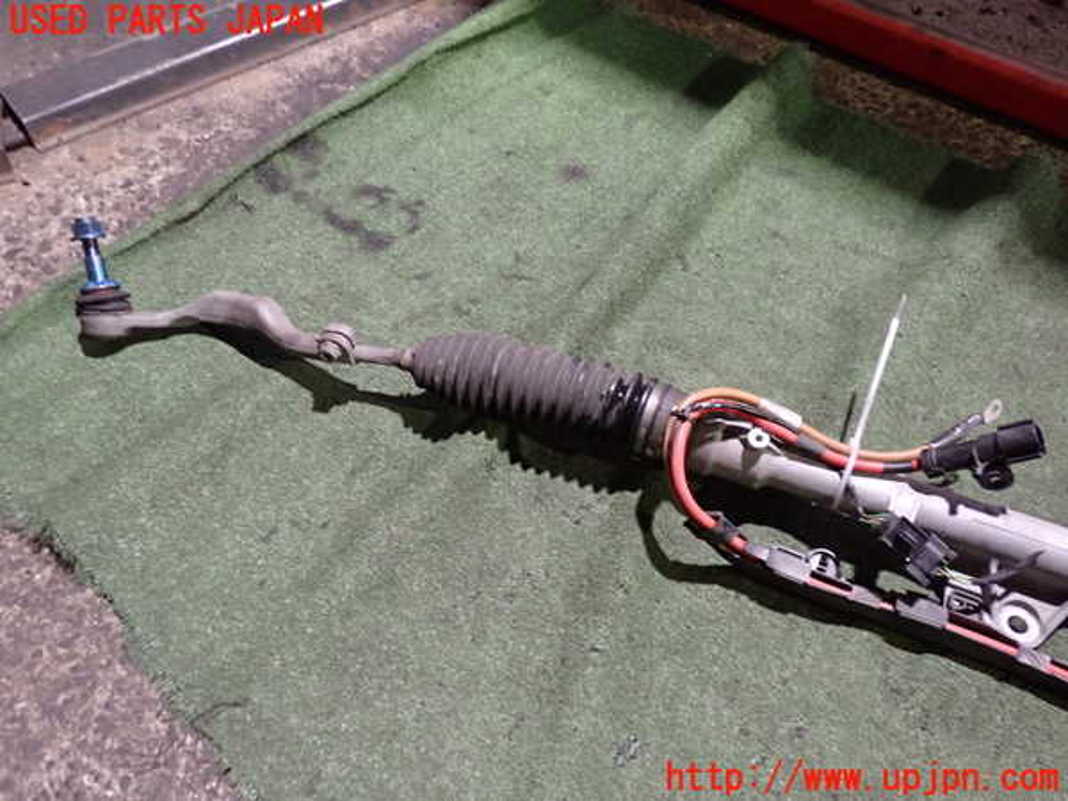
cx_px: 534
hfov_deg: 60.0
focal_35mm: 30
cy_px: 400
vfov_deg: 46.8
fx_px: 926
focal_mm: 5.4
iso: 800
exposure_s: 1/20
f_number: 2.3
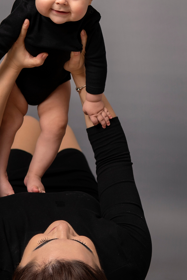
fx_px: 616
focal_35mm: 79
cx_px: 49
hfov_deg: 17.2
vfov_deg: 25.6
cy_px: 99
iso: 100
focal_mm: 30
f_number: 2.8
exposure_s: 1/250
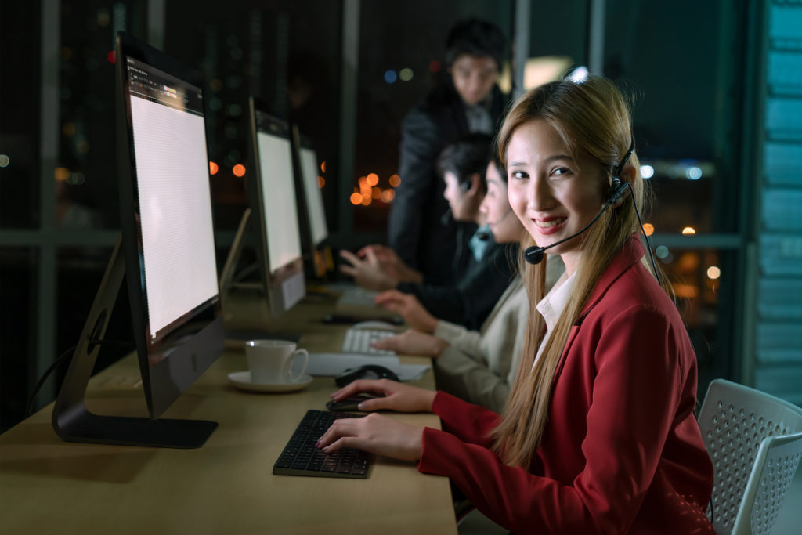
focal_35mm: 58
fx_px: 1292
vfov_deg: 23.4
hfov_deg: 34.5
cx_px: 401
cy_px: 268
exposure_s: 1/40
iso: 800
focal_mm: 58
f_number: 3.5
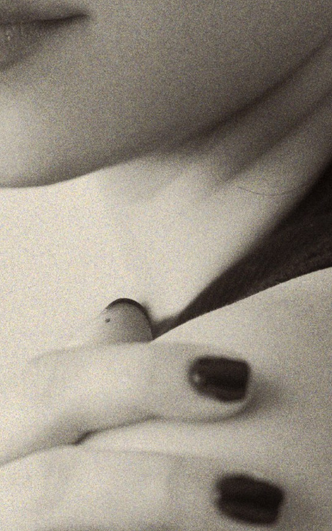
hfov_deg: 3.2
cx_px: 189
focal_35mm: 412
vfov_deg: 5.1
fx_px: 5959
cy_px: -74
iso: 250
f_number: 2.5
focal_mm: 85
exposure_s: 1/250
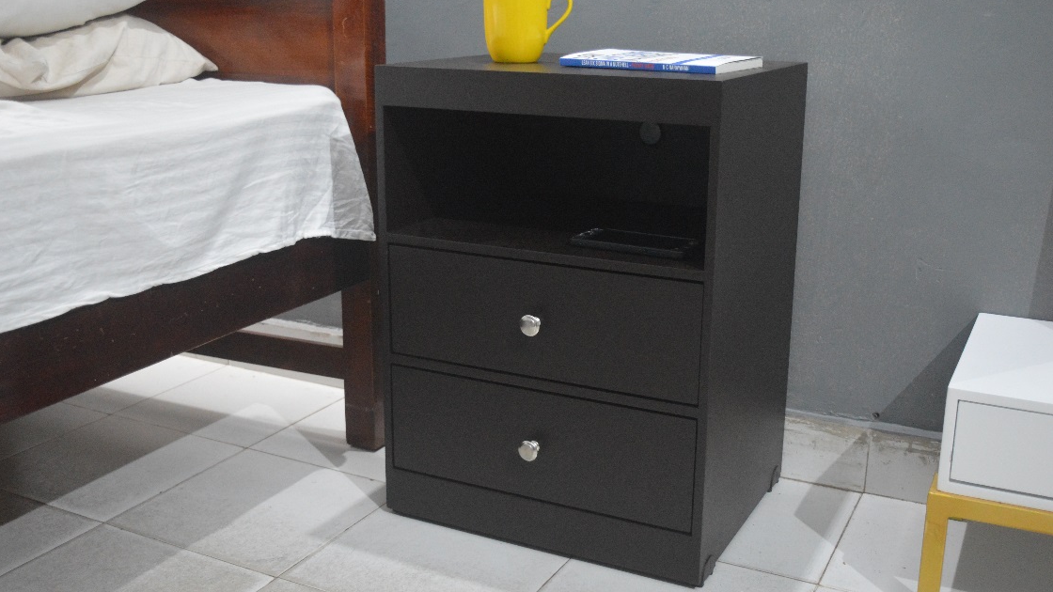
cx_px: 525
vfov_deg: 30.0
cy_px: 283
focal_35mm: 40
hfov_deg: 51.0
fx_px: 1104
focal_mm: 25
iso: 3200
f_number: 4
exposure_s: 1/25
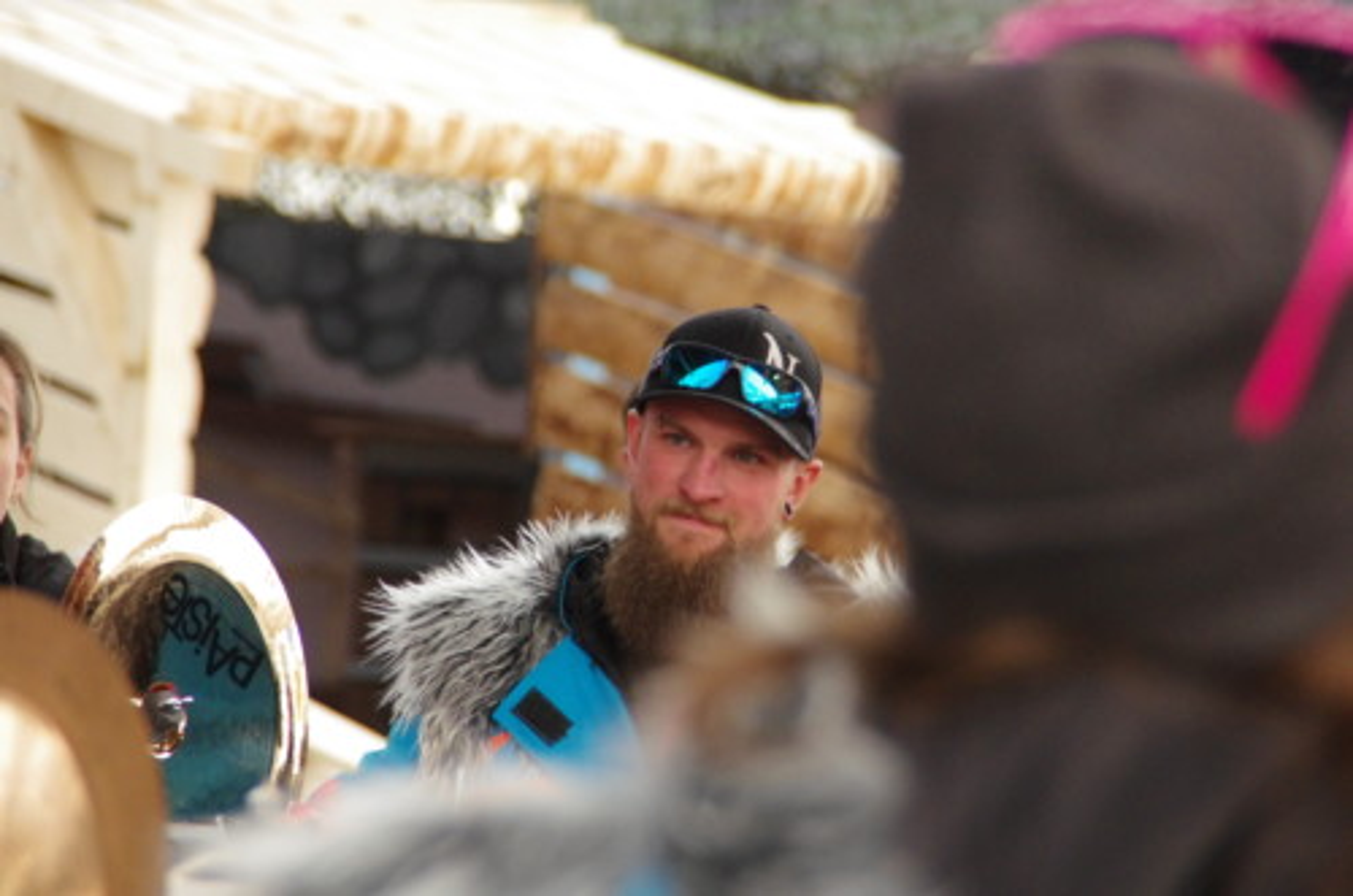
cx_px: 676
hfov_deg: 6.9
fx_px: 11250
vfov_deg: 4.6
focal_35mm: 300
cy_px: 448
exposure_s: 1/250
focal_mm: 200
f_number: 6.3
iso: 3200
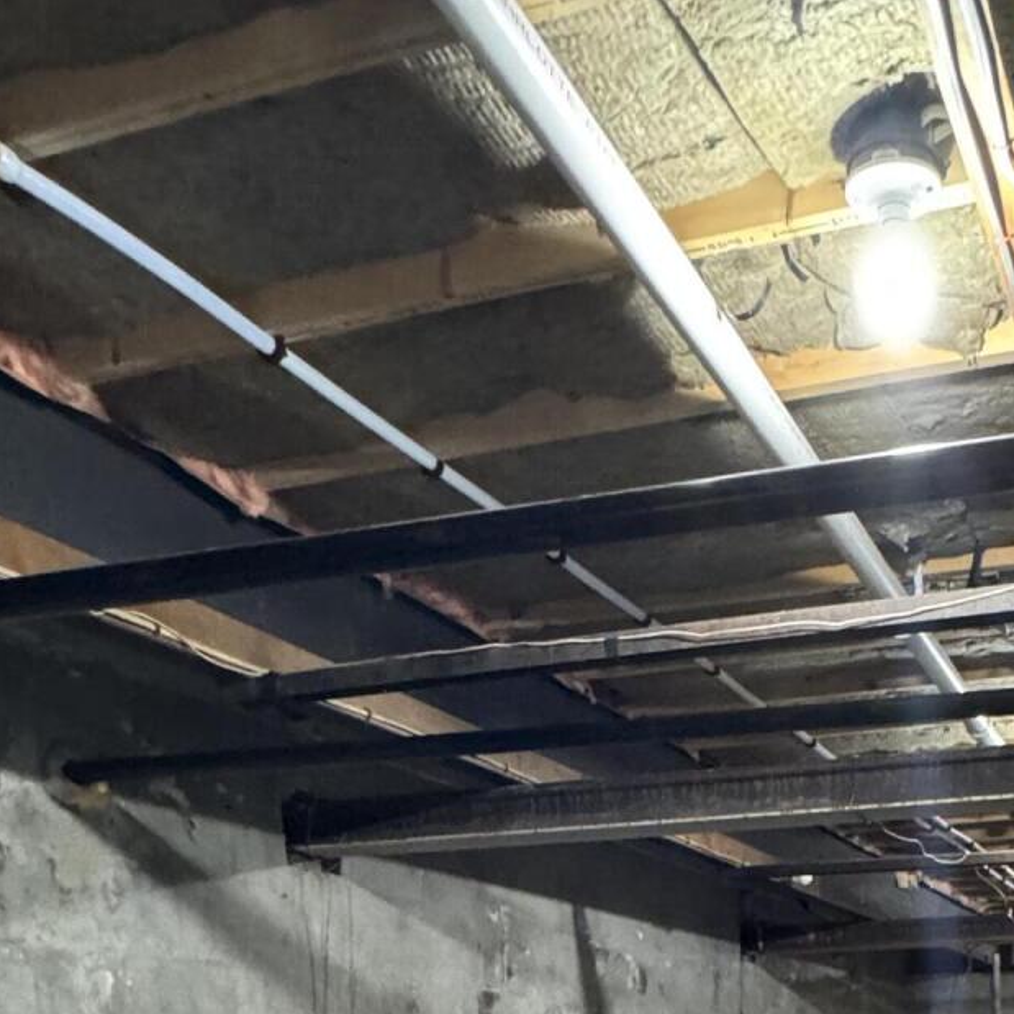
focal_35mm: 40
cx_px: 855
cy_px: 1399
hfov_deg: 39.7
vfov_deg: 30.3
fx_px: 1326
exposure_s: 1/60
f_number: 2.2
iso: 800
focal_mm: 2.22
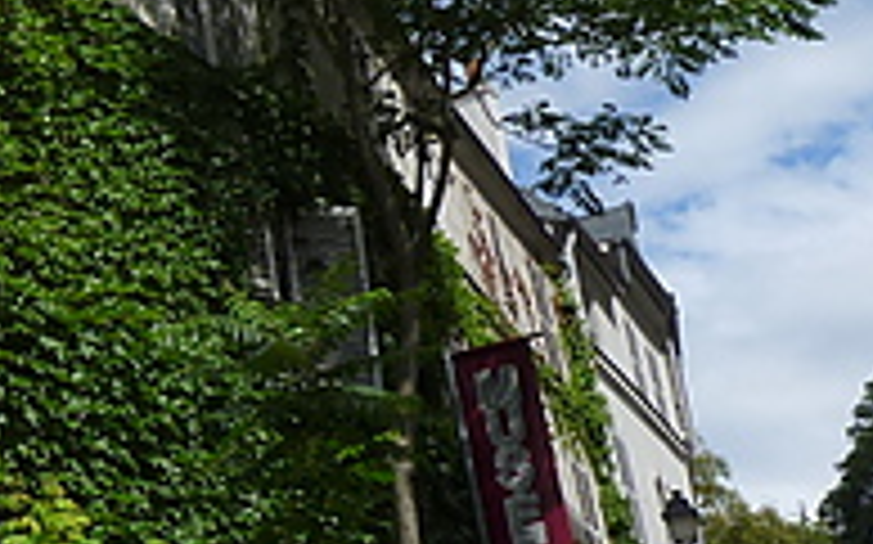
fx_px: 2259
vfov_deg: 13.7
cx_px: -410
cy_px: 252
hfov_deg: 19.3
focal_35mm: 95
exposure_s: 1/500
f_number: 5
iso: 80
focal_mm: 5.2
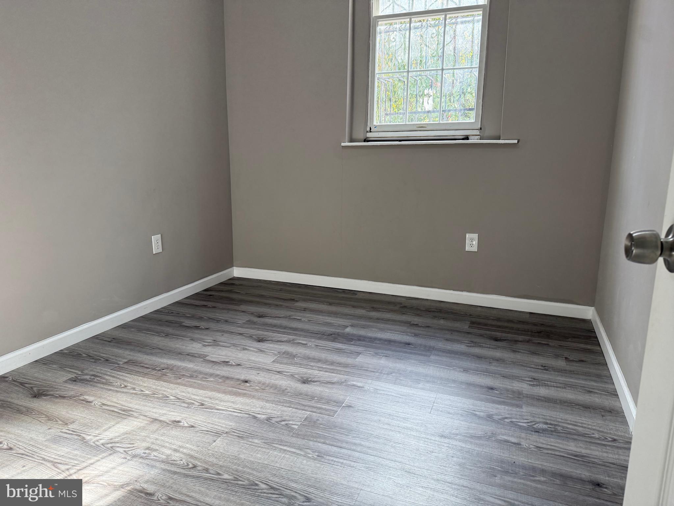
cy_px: 253
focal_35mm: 24
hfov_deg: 71.6
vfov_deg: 56.8
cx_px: 337
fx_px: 467
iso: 160
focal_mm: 6.76
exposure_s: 1/199
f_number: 1.78
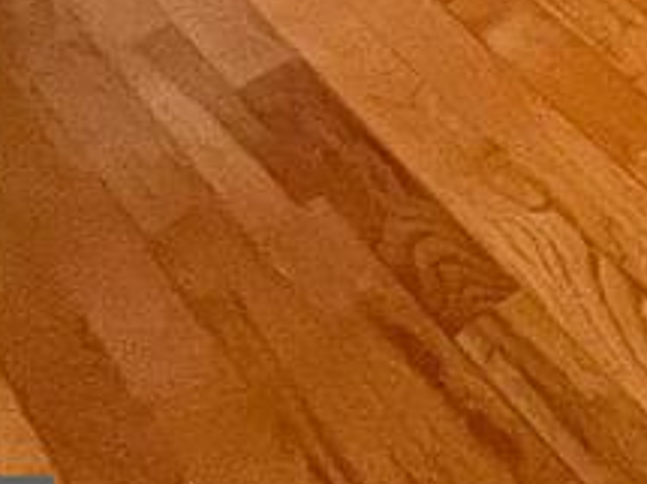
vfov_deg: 11.0
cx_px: 1691
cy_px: -974
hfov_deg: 13.4
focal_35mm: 87
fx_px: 1625
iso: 400
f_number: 1.8
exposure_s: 1/60
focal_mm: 1.57
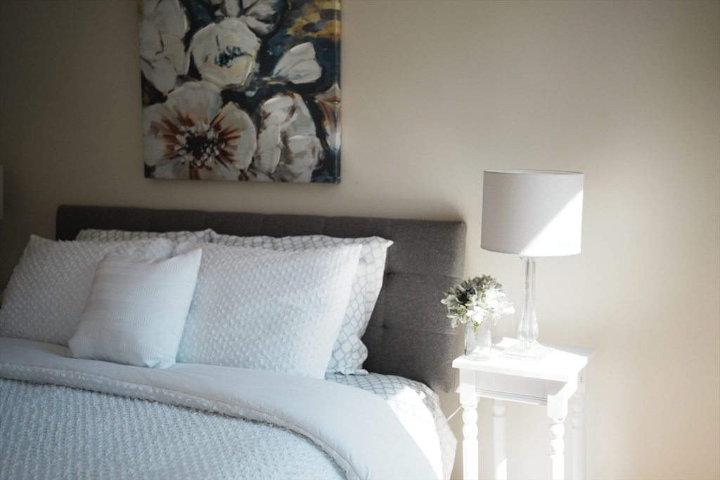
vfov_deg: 33.4
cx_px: 360
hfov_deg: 48.5
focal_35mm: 40
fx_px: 800
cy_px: 240
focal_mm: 40
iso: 500
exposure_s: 1/800
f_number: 2.5
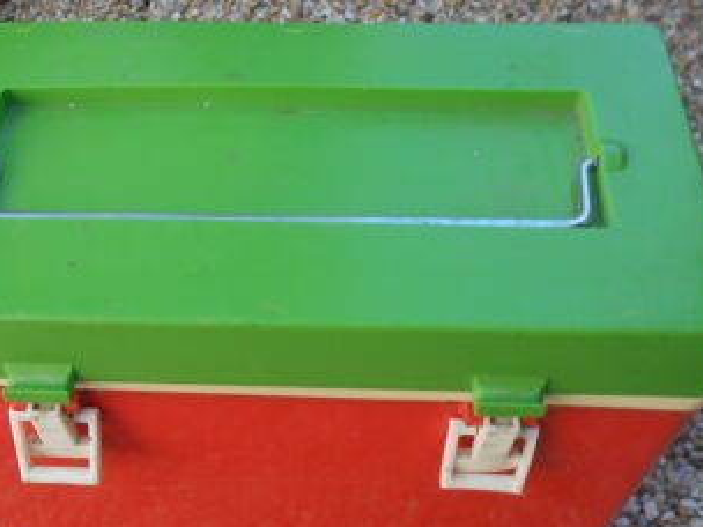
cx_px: 289
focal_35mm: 41
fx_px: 833
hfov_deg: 45.6
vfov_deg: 34.6
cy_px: 379
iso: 80
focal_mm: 4.6
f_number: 3.2
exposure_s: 1/125
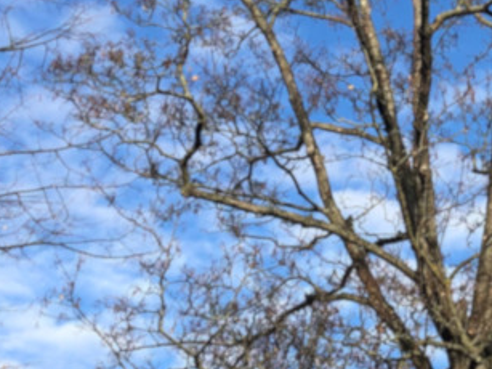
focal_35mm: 106
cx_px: 640
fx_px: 1506
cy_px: 161
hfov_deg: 17.4
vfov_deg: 14.0
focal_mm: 3.99
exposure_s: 1/1567
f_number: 1.8
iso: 20
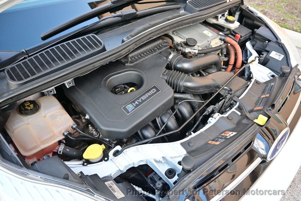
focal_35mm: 24
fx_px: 201
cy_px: 100
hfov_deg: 73.8
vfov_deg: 53.1
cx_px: 150
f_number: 3.5
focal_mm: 16
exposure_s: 1/40
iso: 100
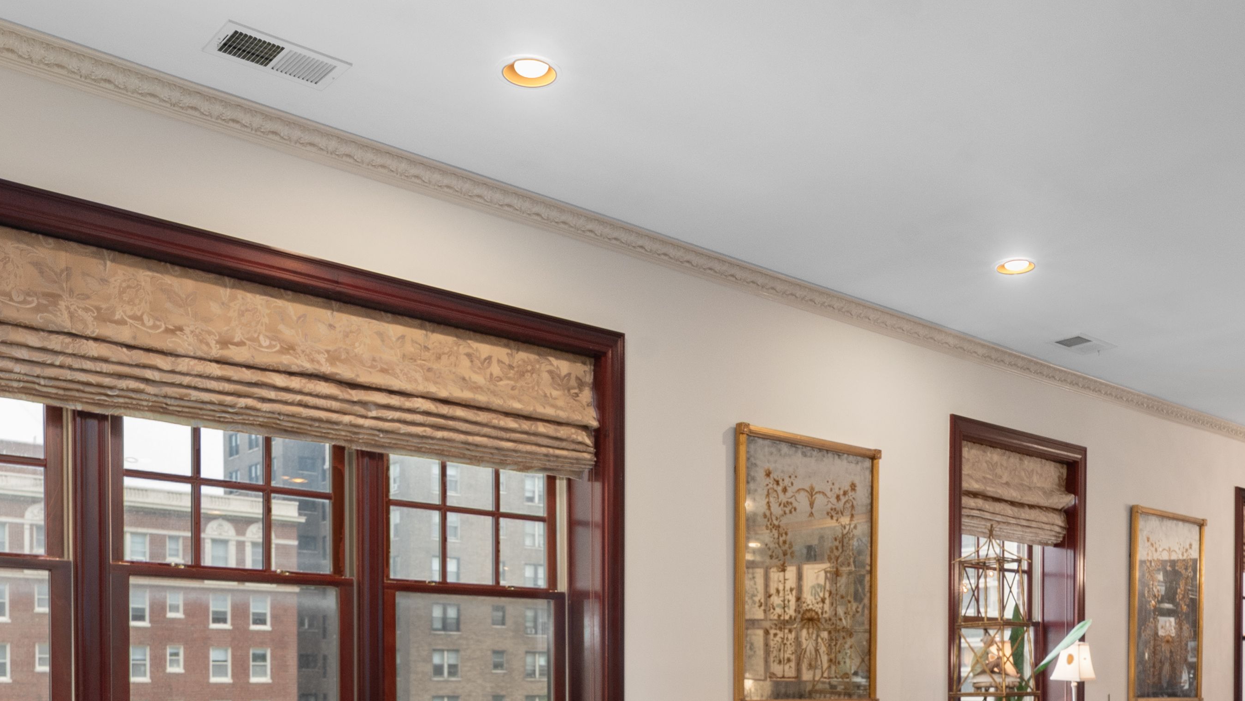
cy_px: 642
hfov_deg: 56.6
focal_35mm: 35
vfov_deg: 32.0
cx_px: 675
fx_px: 1155
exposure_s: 1/5
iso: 400
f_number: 7.1
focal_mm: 15
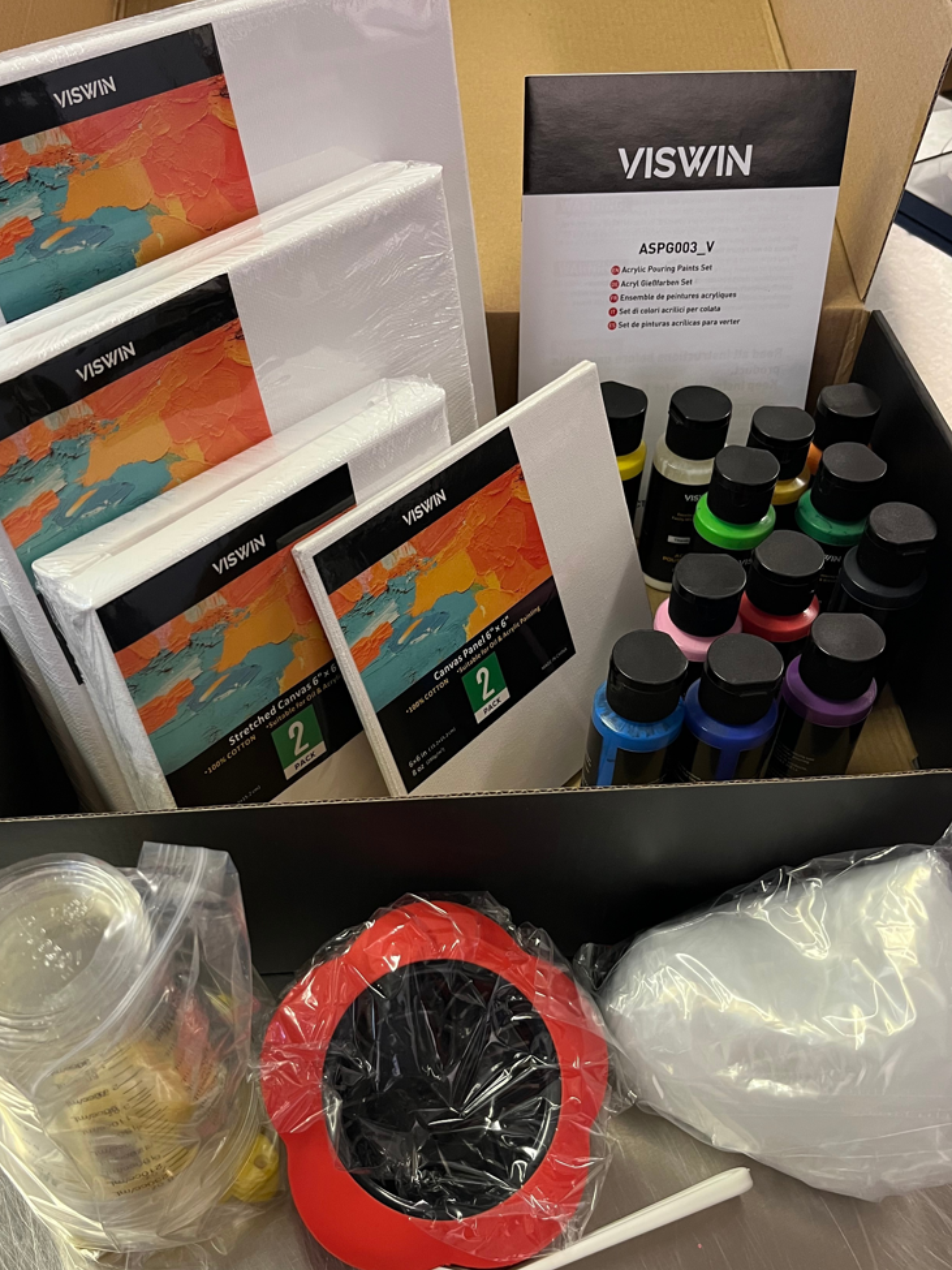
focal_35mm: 32
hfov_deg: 44.1
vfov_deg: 56.7
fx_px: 1174
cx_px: 464
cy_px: 692
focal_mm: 5.1
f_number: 1.6
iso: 250
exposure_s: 1/60
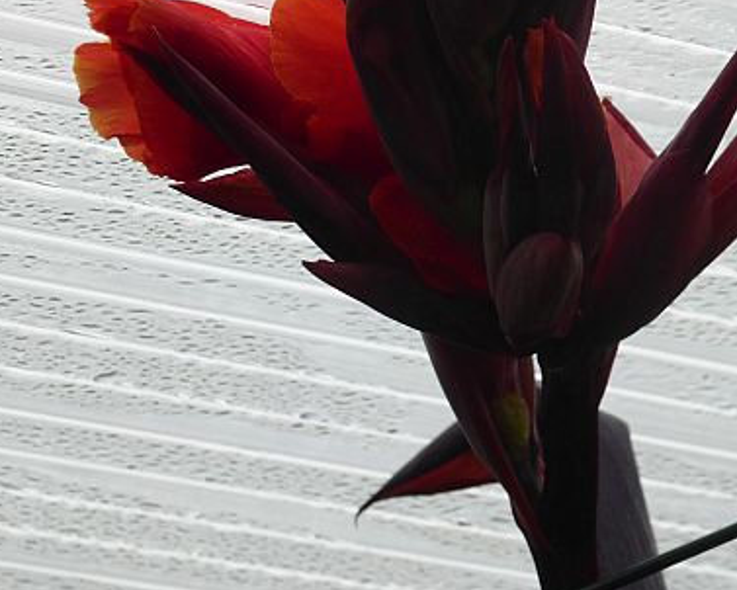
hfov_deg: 6.6
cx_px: 549
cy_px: 195
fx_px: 6394
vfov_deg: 5.3
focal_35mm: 293
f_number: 5.5
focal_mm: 28.7
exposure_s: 1/125
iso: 100
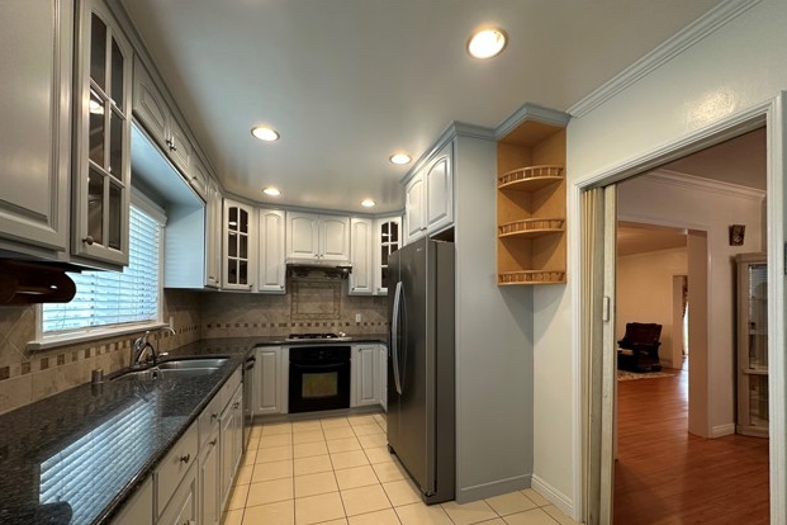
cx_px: 400
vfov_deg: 76.8
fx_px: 328
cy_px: 302
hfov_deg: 100.4
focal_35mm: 15
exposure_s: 1/60
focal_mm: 2.22
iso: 160
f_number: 2.2
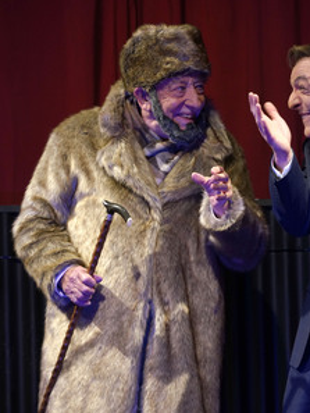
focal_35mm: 270
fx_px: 3222
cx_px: 291
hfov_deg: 5.5
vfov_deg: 7.3
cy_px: 207
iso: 2000
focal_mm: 185
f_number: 5.6
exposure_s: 1/250
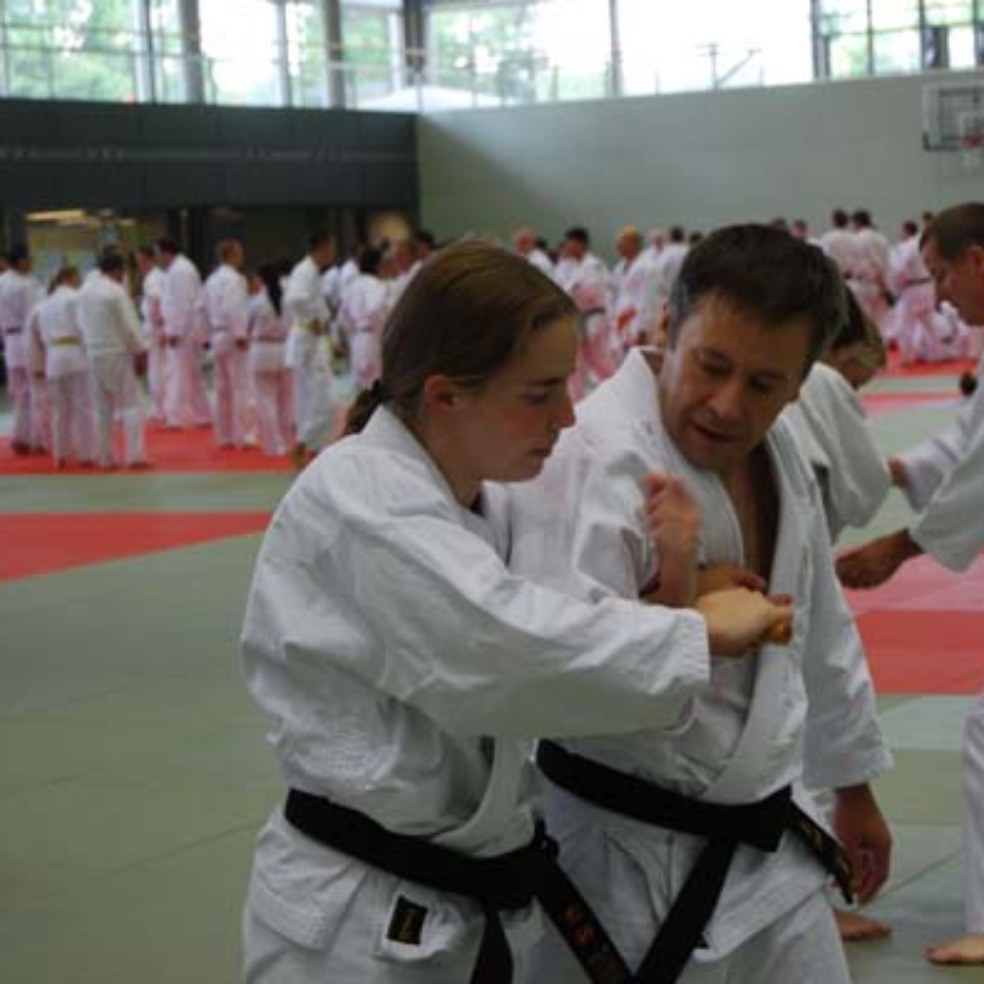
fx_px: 2862
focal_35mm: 89
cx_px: 673
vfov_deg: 19.5
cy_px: 497
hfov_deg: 19.4
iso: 280
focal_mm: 46
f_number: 5.3
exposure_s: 1/30
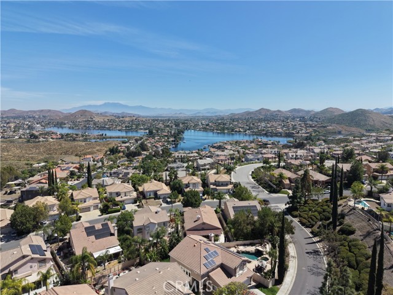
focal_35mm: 24
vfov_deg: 56.8
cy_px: 148
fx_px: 272
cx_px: 196
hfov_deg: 71.6
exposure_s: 1/5000
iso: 200
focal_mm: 8.67
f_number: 1.8
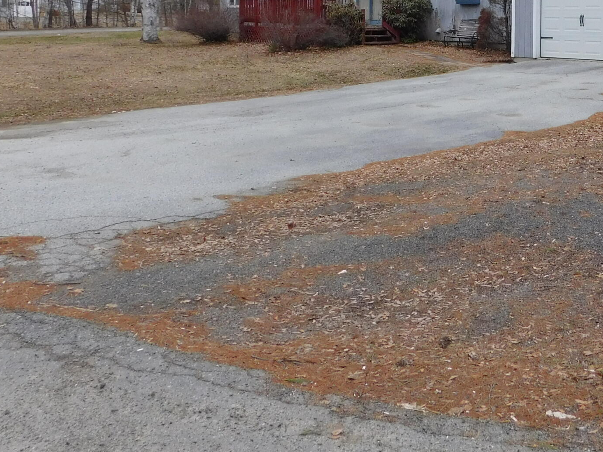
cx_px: 491
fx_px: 871
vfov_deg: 27.3
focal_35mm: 50
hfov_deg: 36.7
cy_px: -7
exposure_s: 1/800
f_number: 3
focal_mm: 4
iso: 125
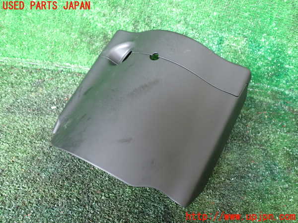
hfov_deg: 60.0
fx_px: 258
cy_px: 112
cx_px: 149
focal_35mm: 30
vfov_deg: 46.8
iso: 320
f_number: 2.3
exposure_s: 1/30
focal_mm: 5.4
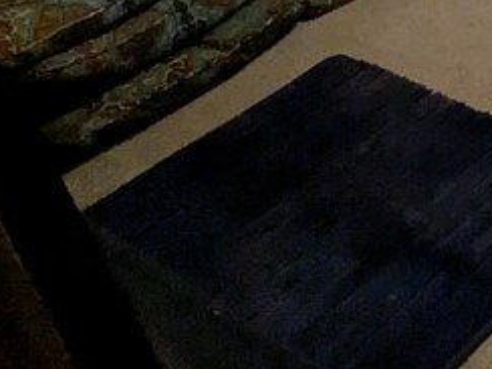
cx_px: 1015
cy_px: -306
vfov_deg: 17.5
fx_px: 952
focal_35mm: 67
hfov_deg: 18.0
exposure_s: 1/30
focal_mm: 2.35
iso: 205
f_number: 2.2
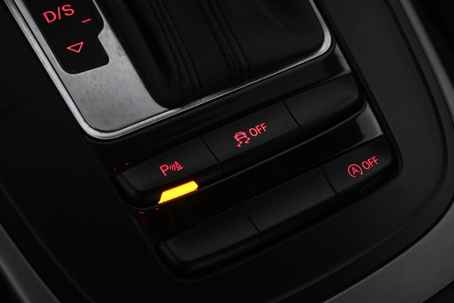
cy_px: 152
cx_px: 227
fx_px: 700
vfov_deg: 24.4
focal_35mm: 56
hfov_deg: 35.9
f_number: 5.3
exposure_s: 1/60
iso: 2000
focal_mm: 37
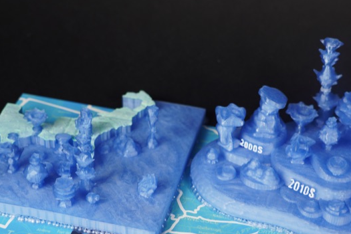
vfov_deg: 14.2
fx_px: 936
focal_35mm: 96
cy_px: 160
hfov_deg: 21.2
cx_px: 202
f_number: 4.5
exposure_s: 1/100
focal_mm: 63
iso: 100
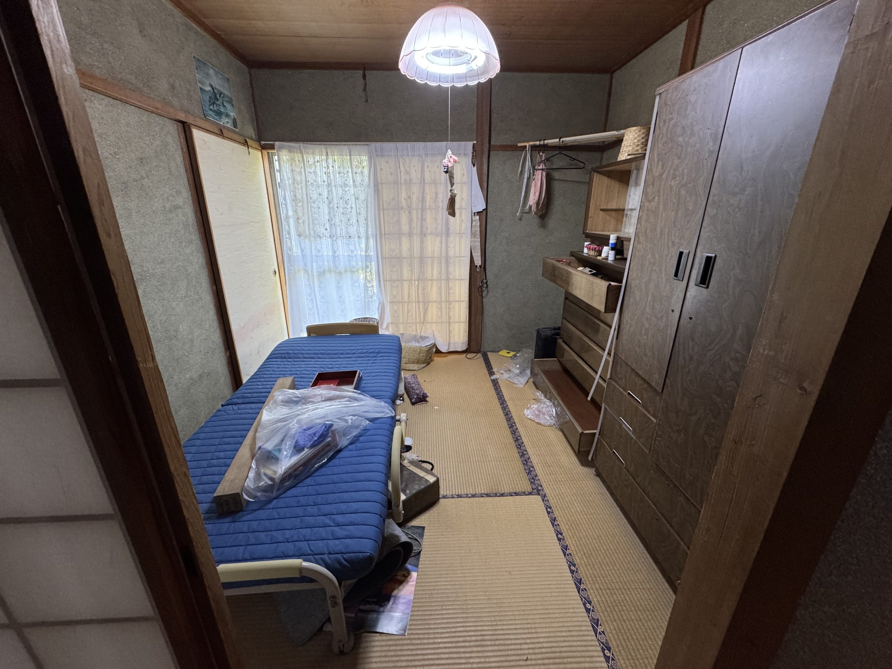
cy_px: 334
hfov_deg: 102.1
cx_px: 446
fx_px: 361
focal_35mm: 14
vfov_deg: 85.7
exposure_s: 1/60
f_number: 2.2
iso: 250
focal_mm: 2.22
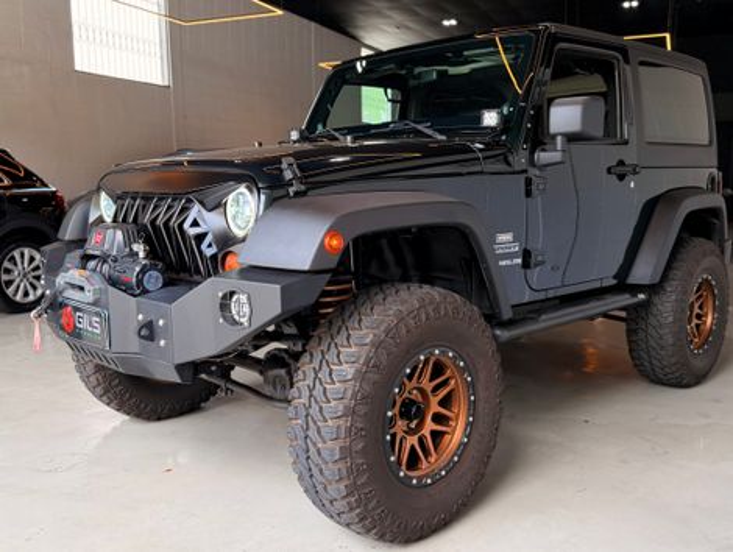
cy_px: 276
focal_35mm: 24
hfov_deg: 71.5
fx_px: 509
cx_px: 366
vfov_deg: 56.9
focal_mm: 6.76
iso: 200
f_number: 1.78
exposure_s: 1/140
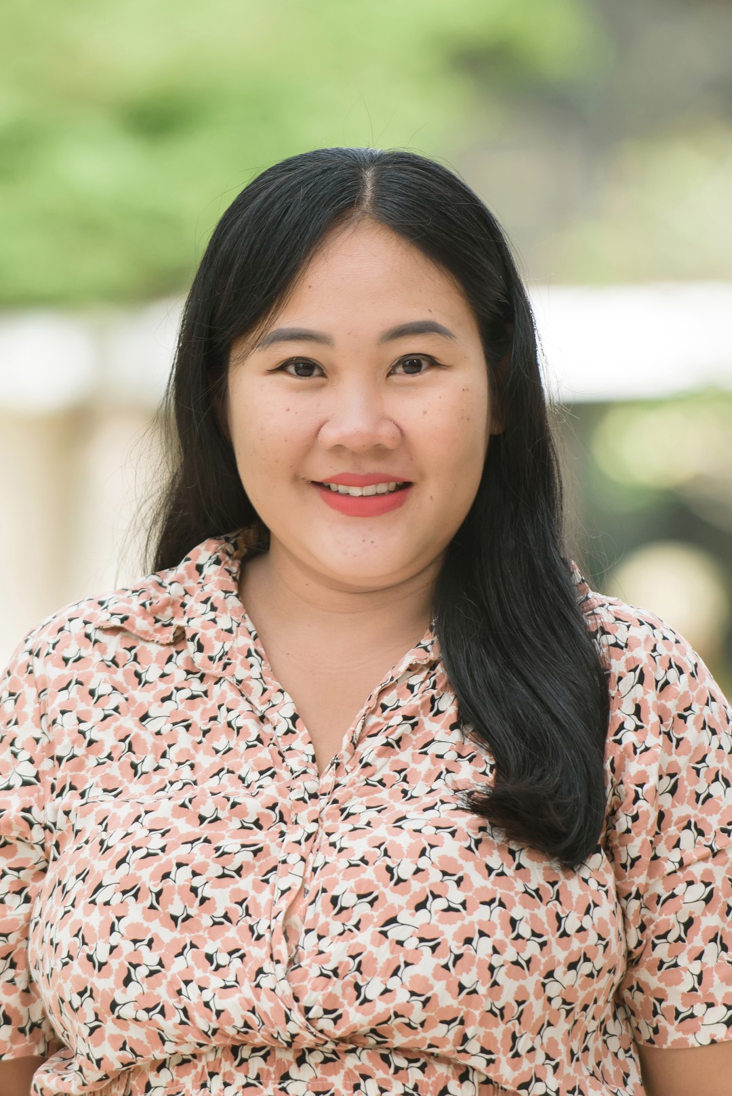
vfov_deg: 11.4
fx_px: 5485
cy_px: 548
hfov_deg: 7.6
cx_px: 366
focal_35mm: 180
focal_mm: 180
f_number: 3.5
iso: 200
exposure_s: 1/500
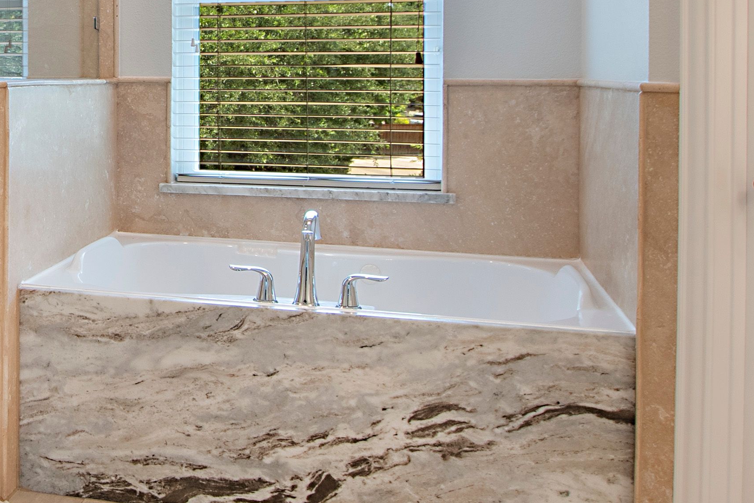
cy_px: 65
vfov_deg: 26.7
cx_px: -29
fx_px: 1026
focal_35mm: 49
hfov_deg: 35.7
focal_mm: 10
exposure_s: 1/30
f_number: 8
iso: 100
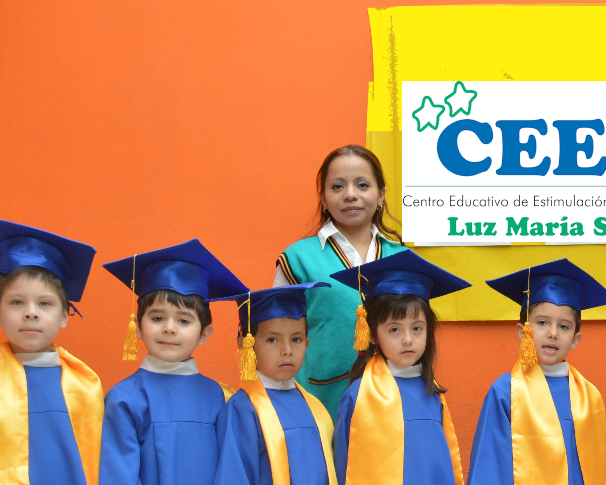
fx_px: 1614
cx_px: 593
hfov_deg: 20.6
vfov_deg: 16.9
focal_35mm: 90
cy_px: 405
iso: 280
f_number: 5.6
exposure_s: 1/60
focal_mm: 30
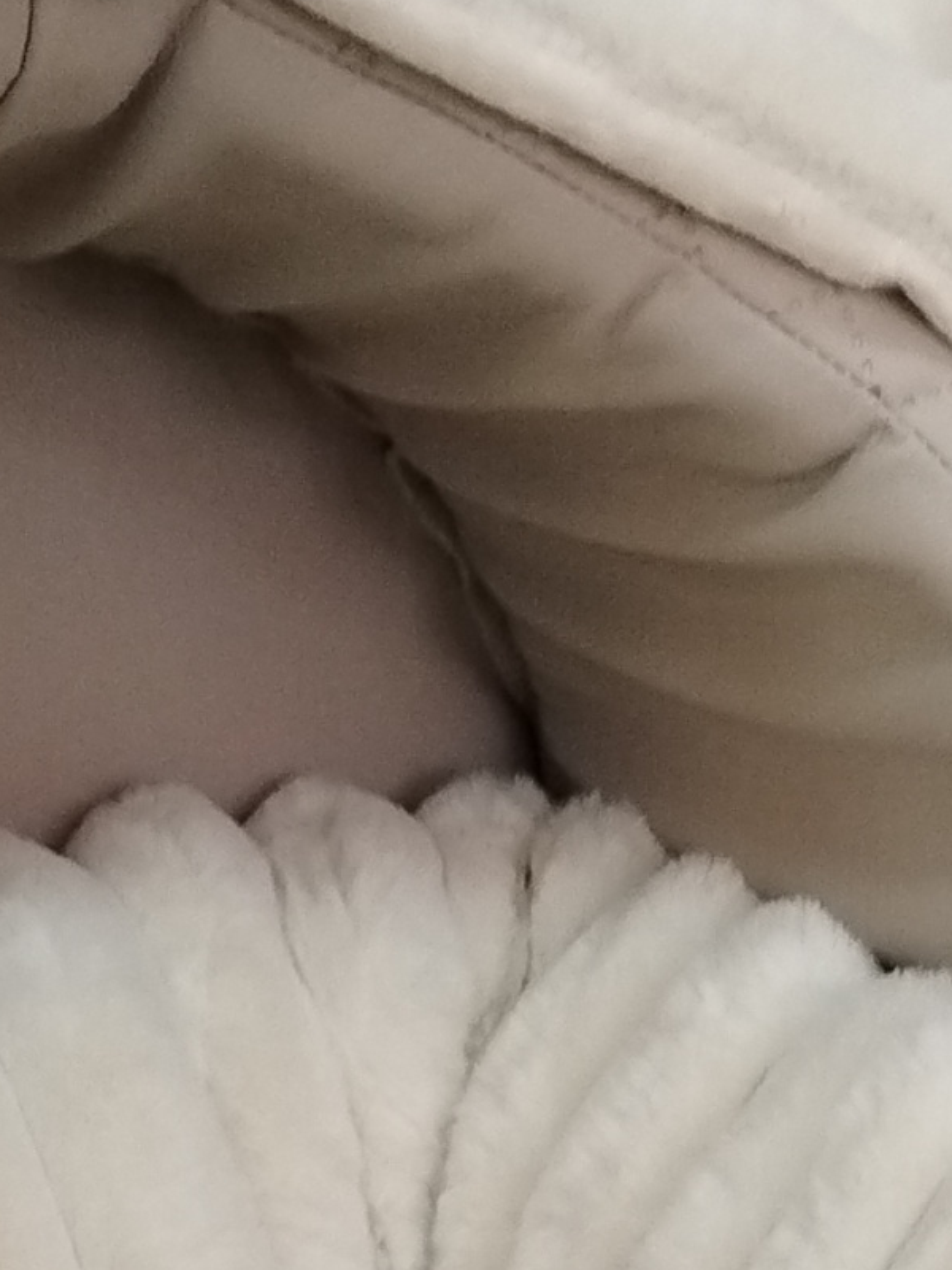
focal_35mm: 130
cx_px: 294
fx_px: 4767
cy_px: 1919
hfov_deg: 11.4
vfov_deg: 14.2
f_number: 1.9
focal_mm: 4.95
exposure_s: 1/50
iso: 800
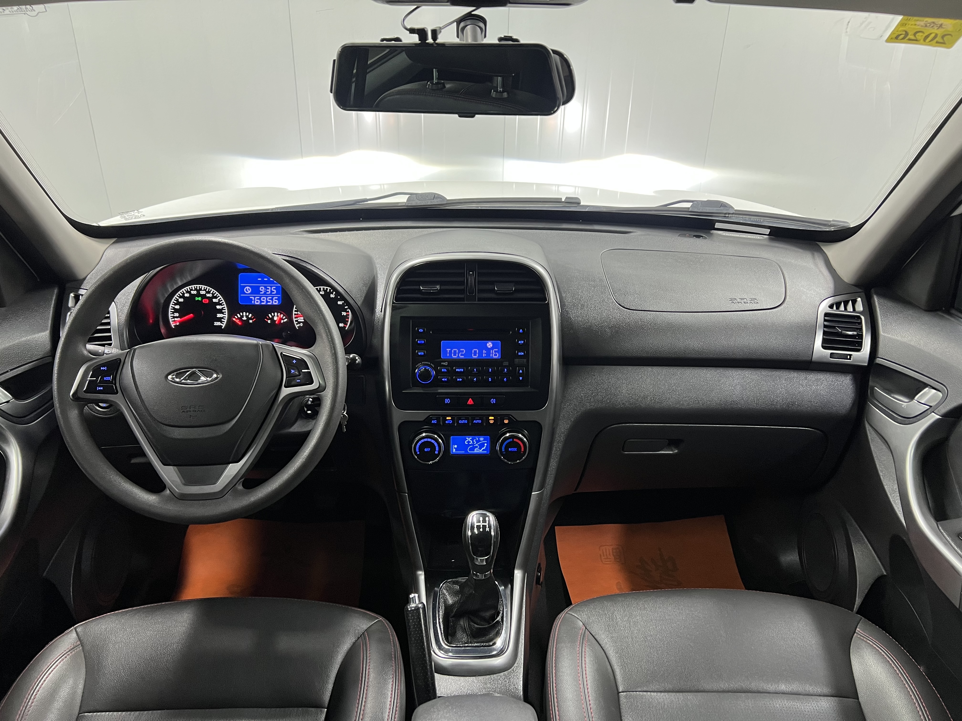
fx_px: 723
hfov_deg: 67.3
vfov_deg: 53.1
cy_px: 360
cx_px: 481
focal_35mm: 26
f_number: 1.5
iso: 160
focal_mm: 5.7
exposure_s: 1/50
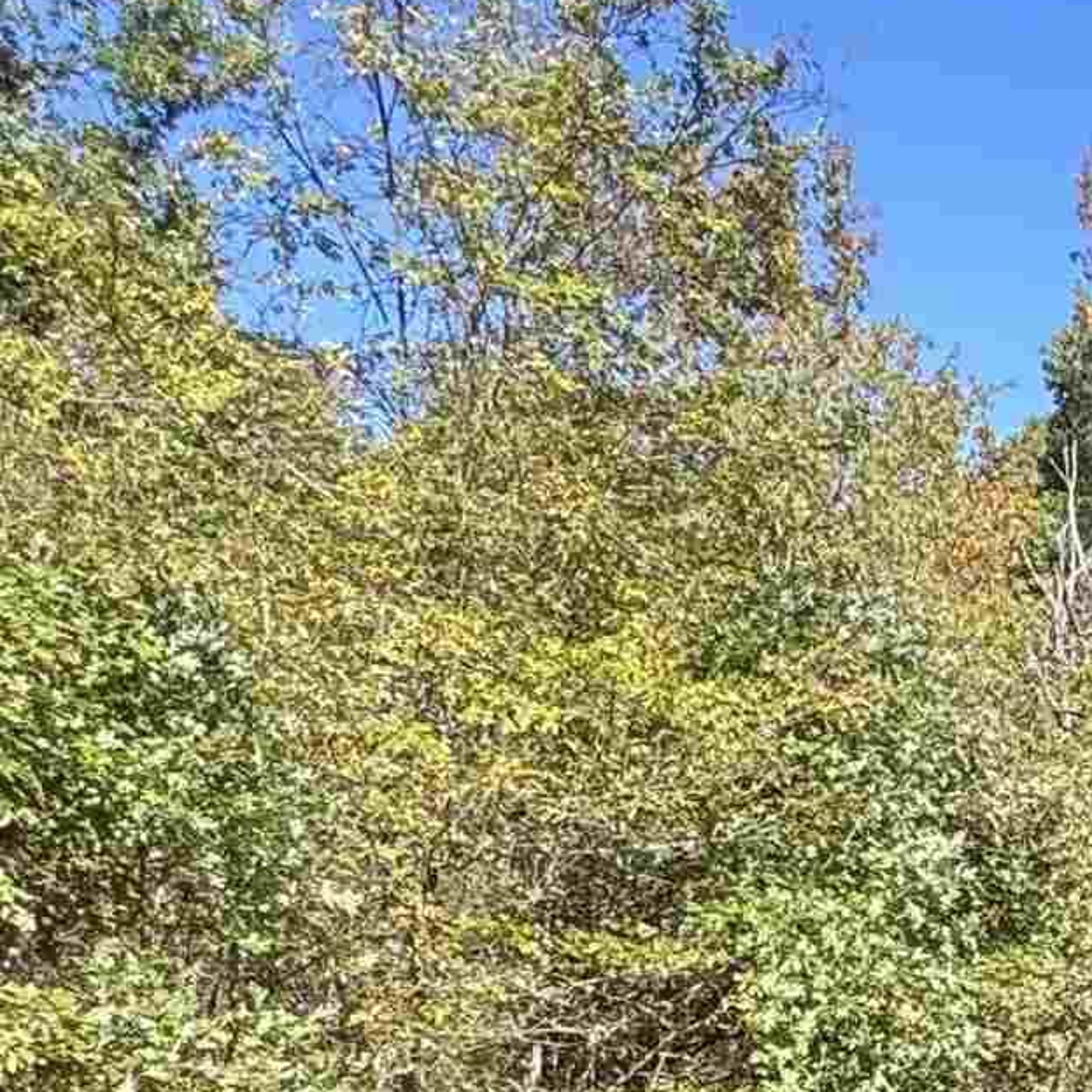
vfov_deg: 24.8
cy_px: 1379
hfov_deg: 24.1
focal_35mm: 61
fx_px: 2177
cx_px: 1486
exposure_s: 1/394
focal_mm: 2.22
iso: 40
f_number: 2.2
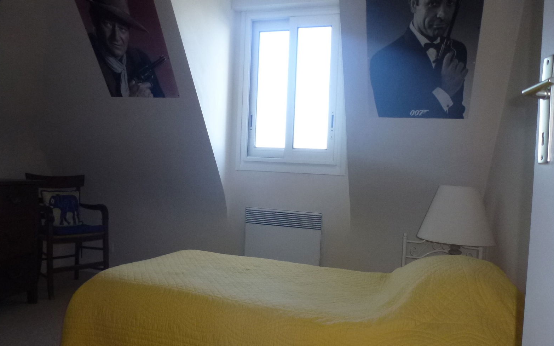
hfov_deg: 70.4
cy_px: 184
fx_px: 392
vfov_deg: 47.5
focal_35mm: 26
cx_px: 275
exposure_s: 1/60
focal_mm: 4.3
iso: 250
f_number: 3.3
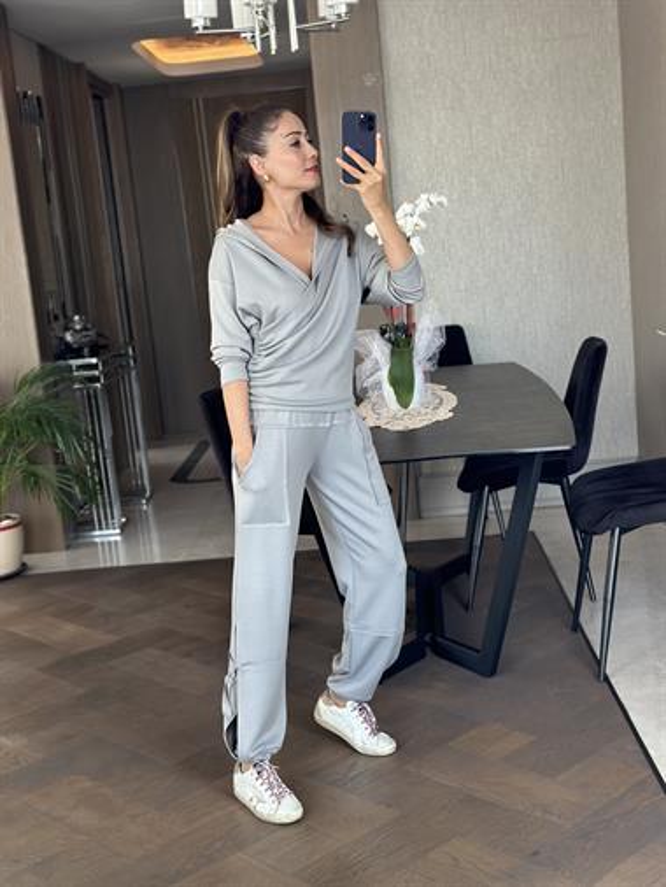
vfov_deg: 39.6
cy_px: 444
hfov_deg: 30.3
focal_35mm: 48
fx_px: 1230
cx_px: 333
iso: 125
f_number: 1.78
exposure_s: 1/84
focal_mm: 6.86
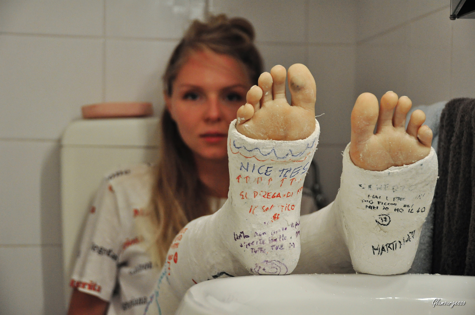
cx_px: 238
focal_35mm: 93
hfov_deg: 21.9
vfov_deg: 14.7
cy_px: 158
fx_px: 1226
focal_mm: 62
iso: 1250
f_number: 4.8
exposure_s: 1/40
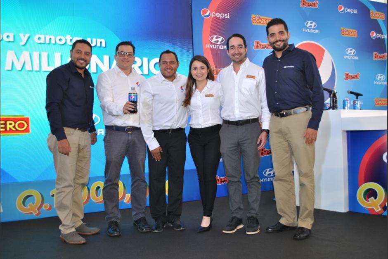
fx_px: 356
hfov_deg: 57.2
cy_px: 130
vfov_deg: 40.0
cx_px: 194
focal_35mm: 33
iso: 200
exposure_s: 1/60
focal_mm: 22
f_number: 4
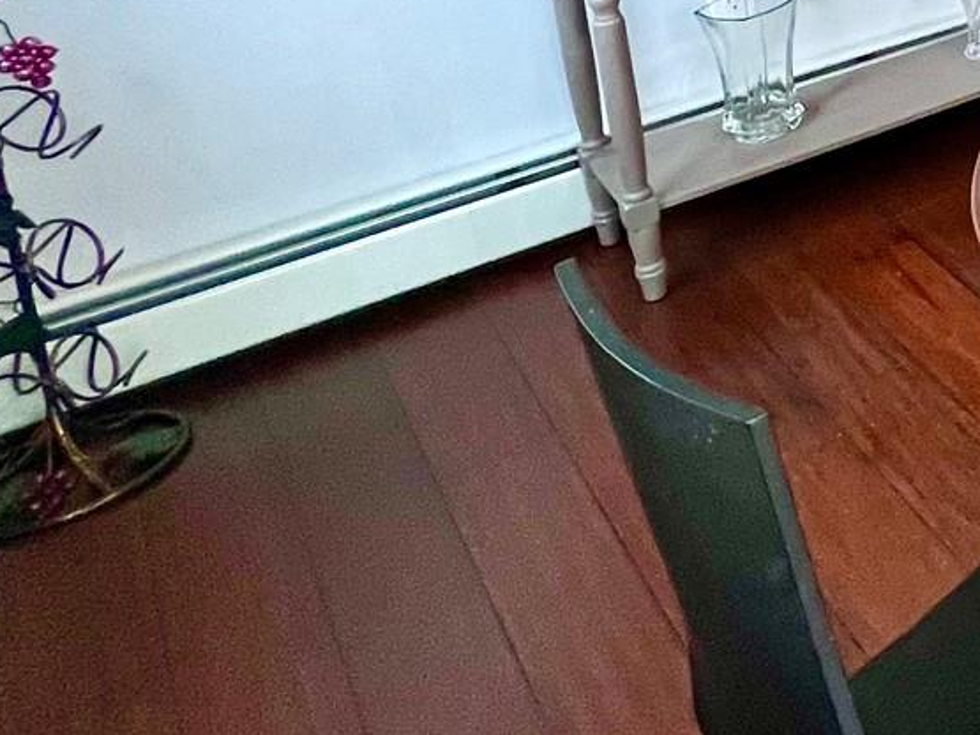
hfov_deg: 23.0
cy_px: -309
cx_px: 1729
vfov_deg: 24.7
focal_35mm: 48
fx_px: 1359
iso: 125
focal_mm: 1.57
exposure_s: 1/60
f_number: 1.8
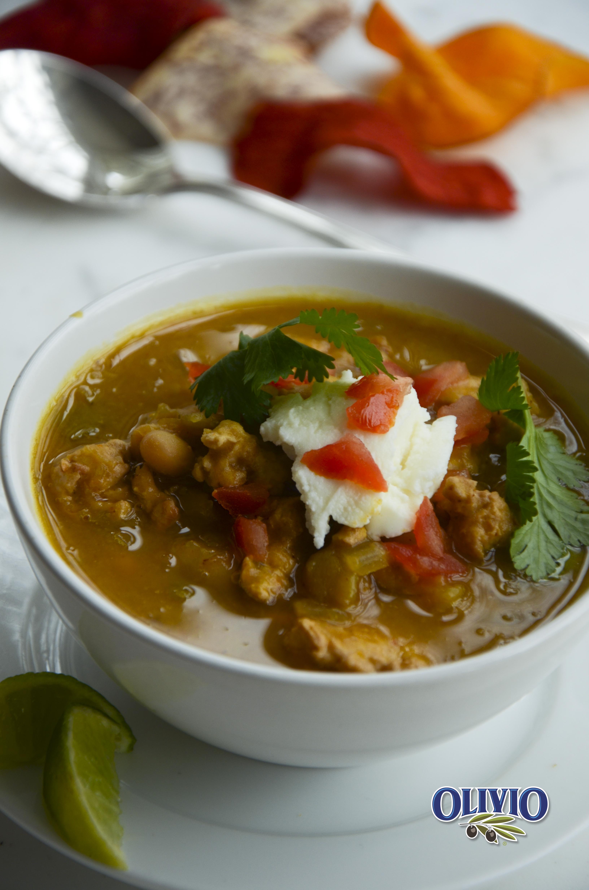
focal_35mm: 147
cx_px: 294
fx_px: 3624
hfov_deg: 9.3
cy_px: 445
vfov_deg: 14.0
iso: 200
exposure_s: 1/40
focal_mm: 98
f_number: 5.6
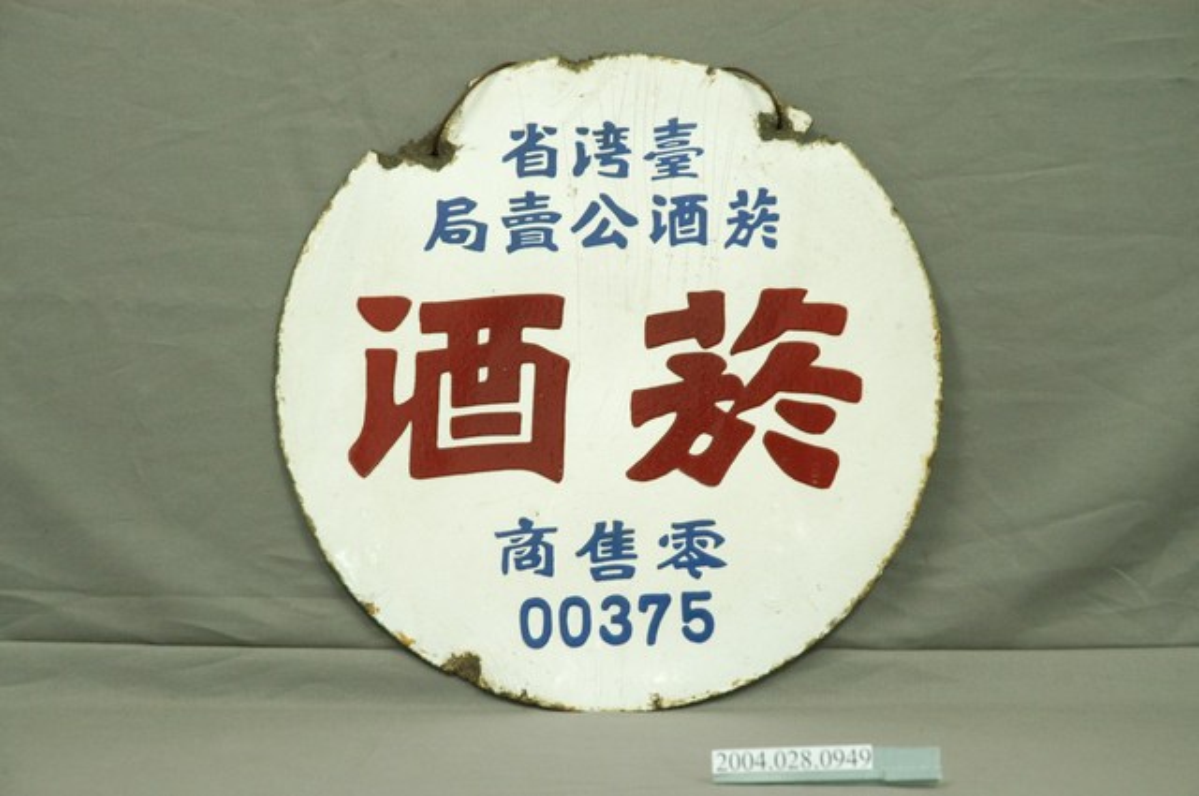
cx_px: 600
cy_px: 398
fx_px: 3493
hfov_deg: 19.5
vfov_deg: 13.0
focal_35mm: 105
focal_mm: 70
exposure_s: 1/8
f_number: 7.1
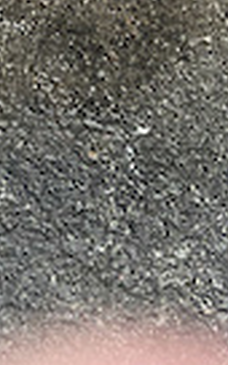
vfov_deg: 10.1
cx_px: -43
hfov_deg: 8.0
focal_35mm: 162
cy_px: -668
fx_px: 1611
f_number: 1.6
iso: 40
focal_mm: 4.2
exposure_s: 1/121
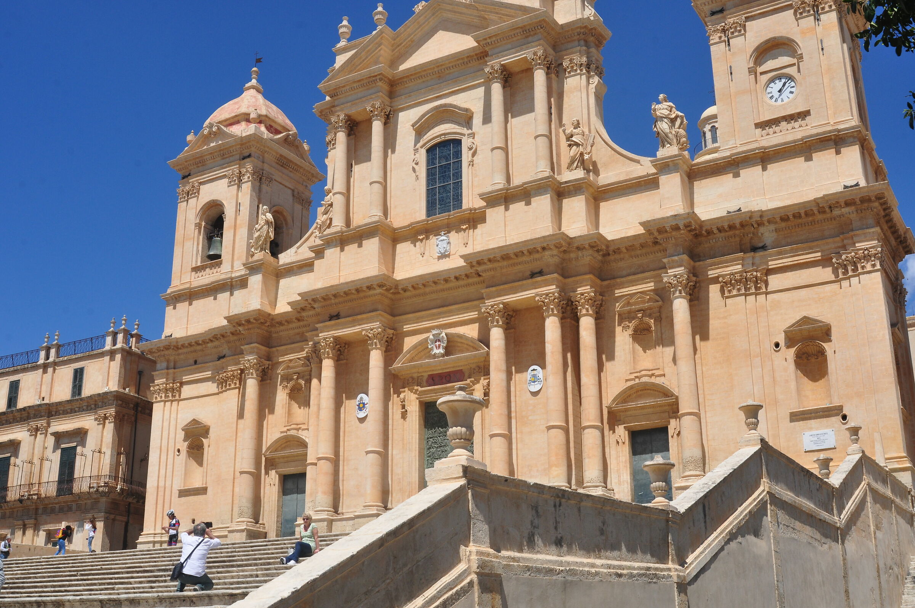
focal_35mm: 42
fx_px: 1066
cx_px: 458
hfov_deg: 46.4
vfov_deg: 31.8
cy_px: 304
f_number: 14
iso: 200
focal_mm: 28
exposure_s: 1/200
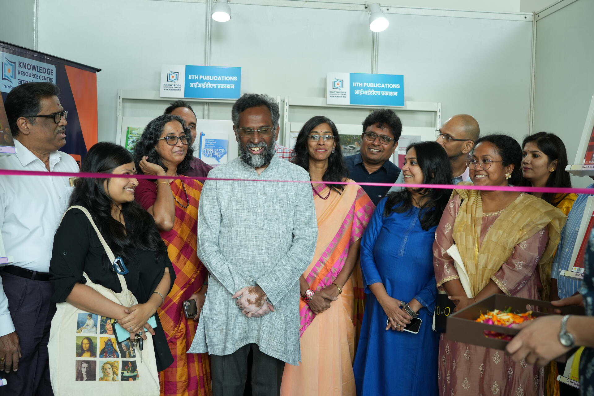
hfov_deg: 45.4
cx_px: 297
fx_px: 709
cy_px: 198
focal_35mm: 43
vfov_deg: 31.2
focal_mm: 43
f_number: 4
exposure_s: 1/160
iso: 800
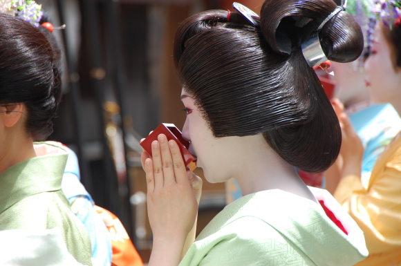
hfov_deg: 8.1
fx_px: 2836
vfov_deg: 5.4
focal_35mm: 255
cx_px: 200
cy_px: 133
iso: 200
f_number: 6
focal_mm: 170
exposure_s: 1/160
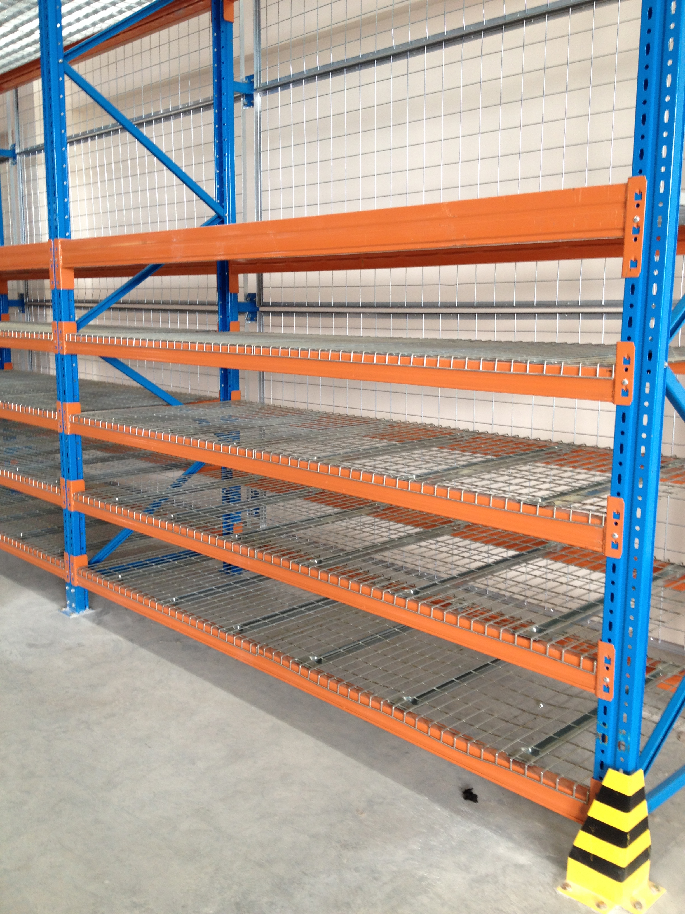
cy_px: 457
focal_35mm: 35
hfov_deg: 40.7
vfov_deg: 52.6
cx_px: 342
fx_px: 923
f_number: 2.4
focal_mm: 4.28
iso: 64
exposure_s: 1/20
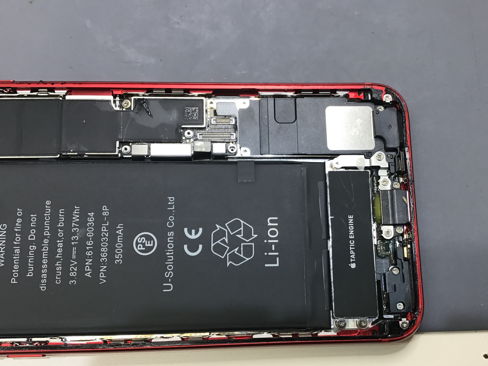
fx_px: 507
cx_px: 264
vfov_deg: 39.6
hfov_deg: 51.3
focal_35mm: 36
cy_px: 201
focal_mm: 3.3
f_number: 2.4
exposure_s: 1/40
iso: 25
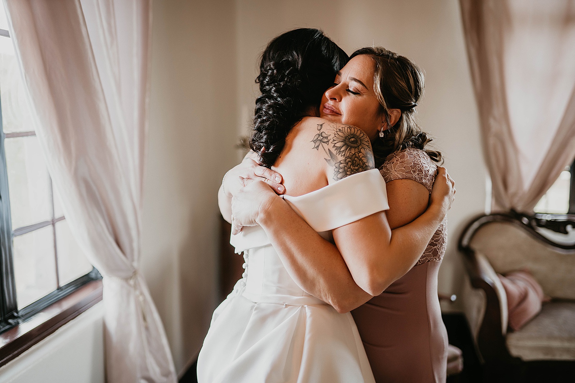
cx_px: 288
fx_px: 559
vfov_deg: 37.9
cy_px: 192
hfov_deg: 54.4
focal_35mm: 35
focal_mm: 35
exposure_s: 1/200
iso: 250
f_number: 1.4
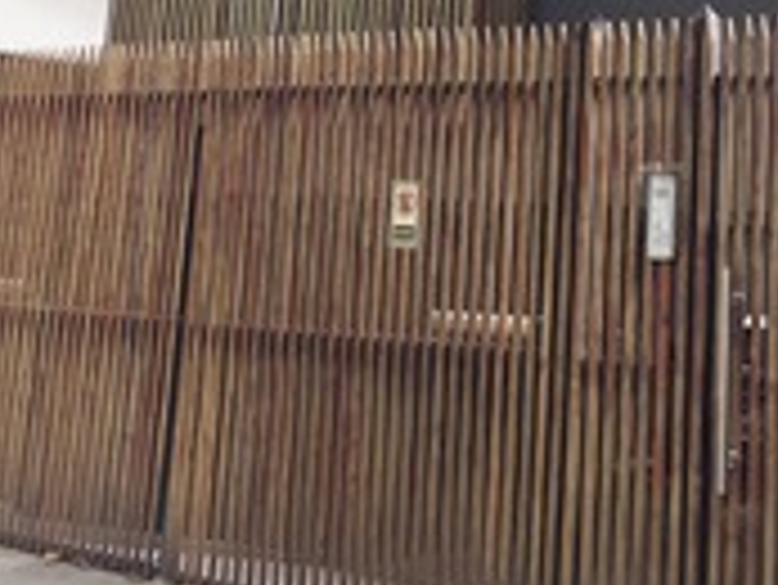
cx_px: 544
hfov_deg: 25.8
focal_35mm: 75
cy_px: -148
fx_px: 1687
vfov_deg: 18.5
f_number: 2.2
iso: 32
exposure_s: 1/100
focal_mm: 4.15
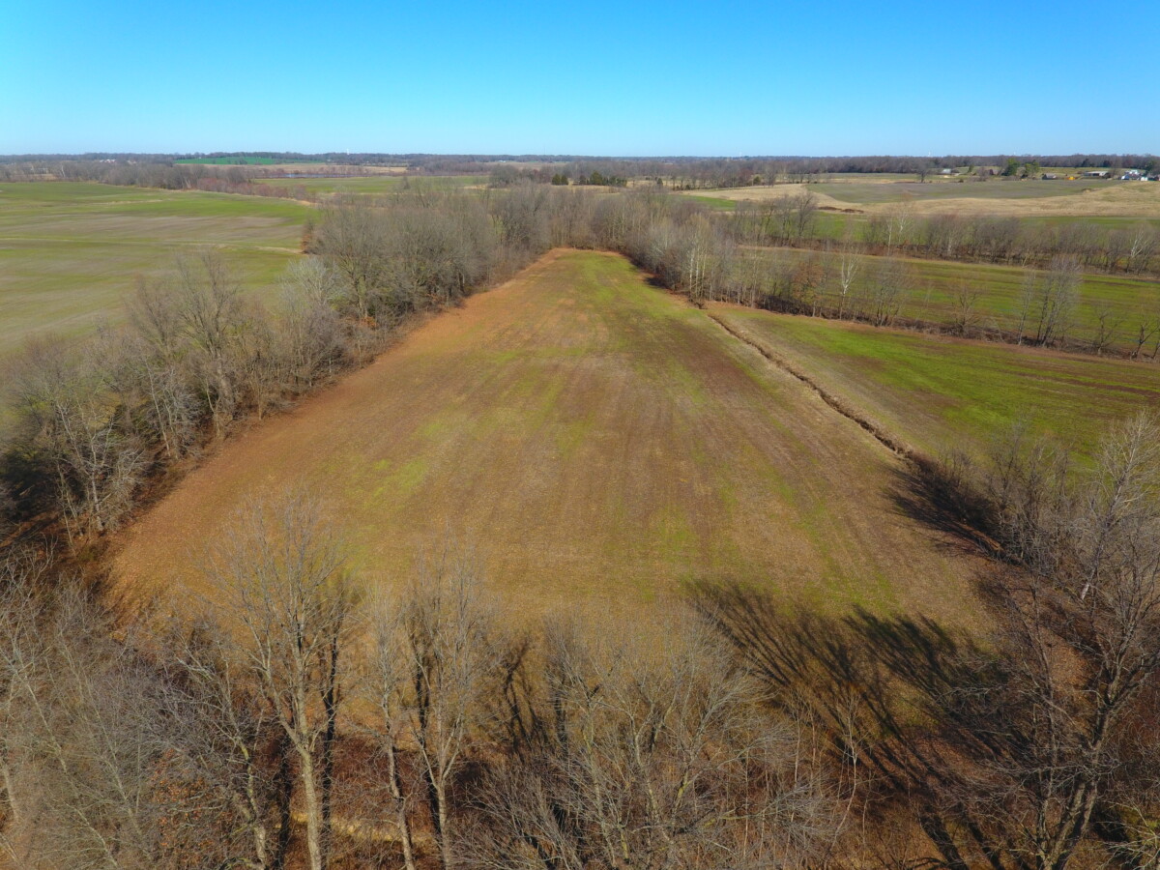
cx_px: 580
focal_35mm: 20
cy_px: 435
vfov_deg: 66.0
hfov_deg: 81.7
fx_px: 670
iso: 100
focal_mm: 3.61
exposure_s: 1/820
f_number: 2.8
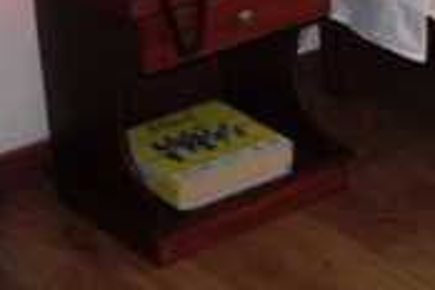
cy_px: -306
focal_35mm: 124
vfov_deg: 10.1
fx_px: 1498
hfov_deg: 13.2
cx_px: 978
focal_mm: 18
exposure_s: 1/20
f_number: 3.5
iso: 200
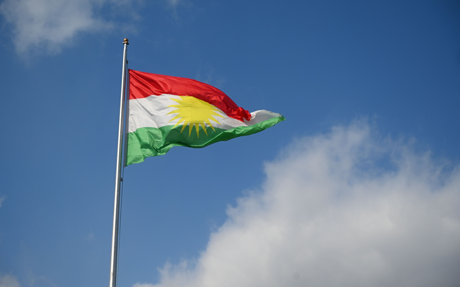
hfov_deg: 28.6
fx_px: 903
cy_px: 137
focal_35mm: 72
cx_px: 228
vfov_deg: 18.1
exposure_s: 1/8000
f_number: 5
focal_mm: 70
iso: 500
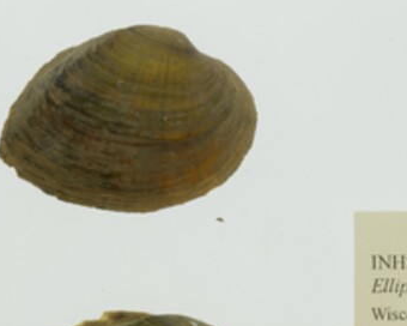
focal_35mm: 199
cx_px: 169
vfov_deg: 7.8
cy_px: 246
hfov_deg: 9.7
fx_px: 2397
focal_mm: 60
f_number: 32
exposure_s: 1/10
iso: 100
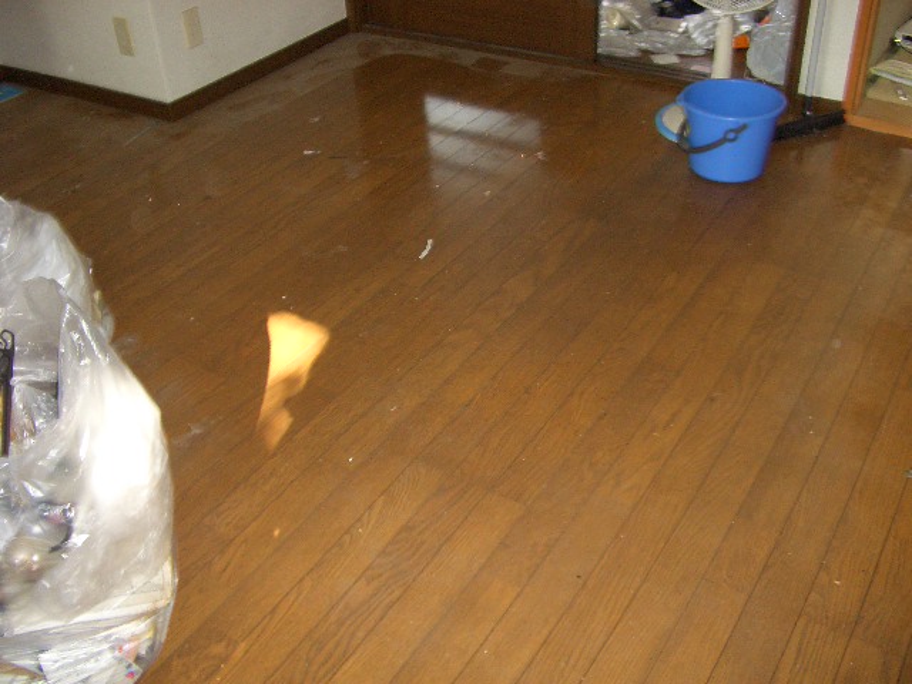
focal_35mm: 35
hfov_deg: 52.6
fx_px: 922
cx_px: 456
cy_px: 342
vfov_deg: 40.7
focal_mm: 5.8
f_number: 2.6
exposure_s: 1/60
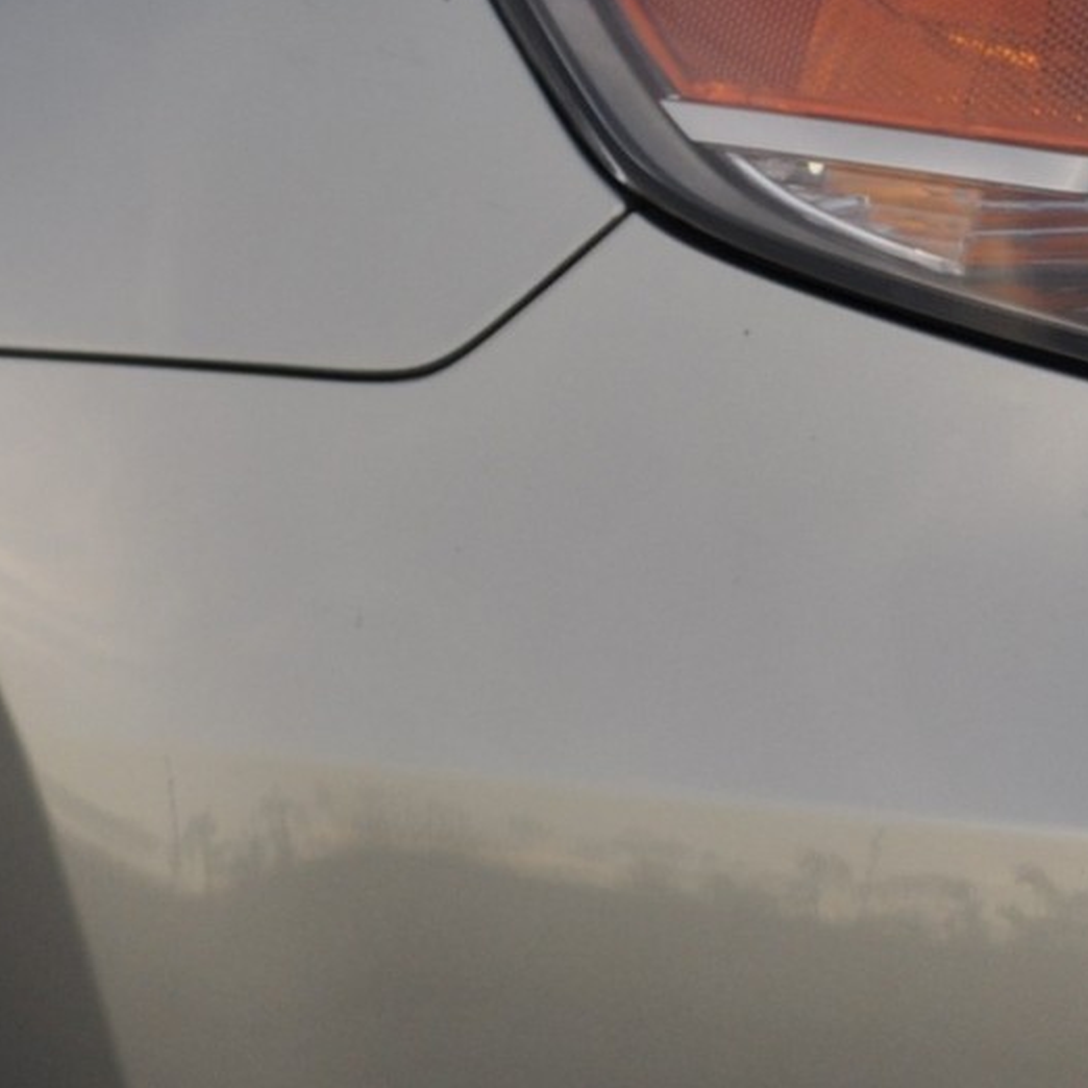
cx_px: 919
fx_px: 8677
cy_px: 1185
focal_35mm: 244
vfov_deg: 7.1
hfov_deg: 7.2
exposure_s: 1/125
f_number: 5.6
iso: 200
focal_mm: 40
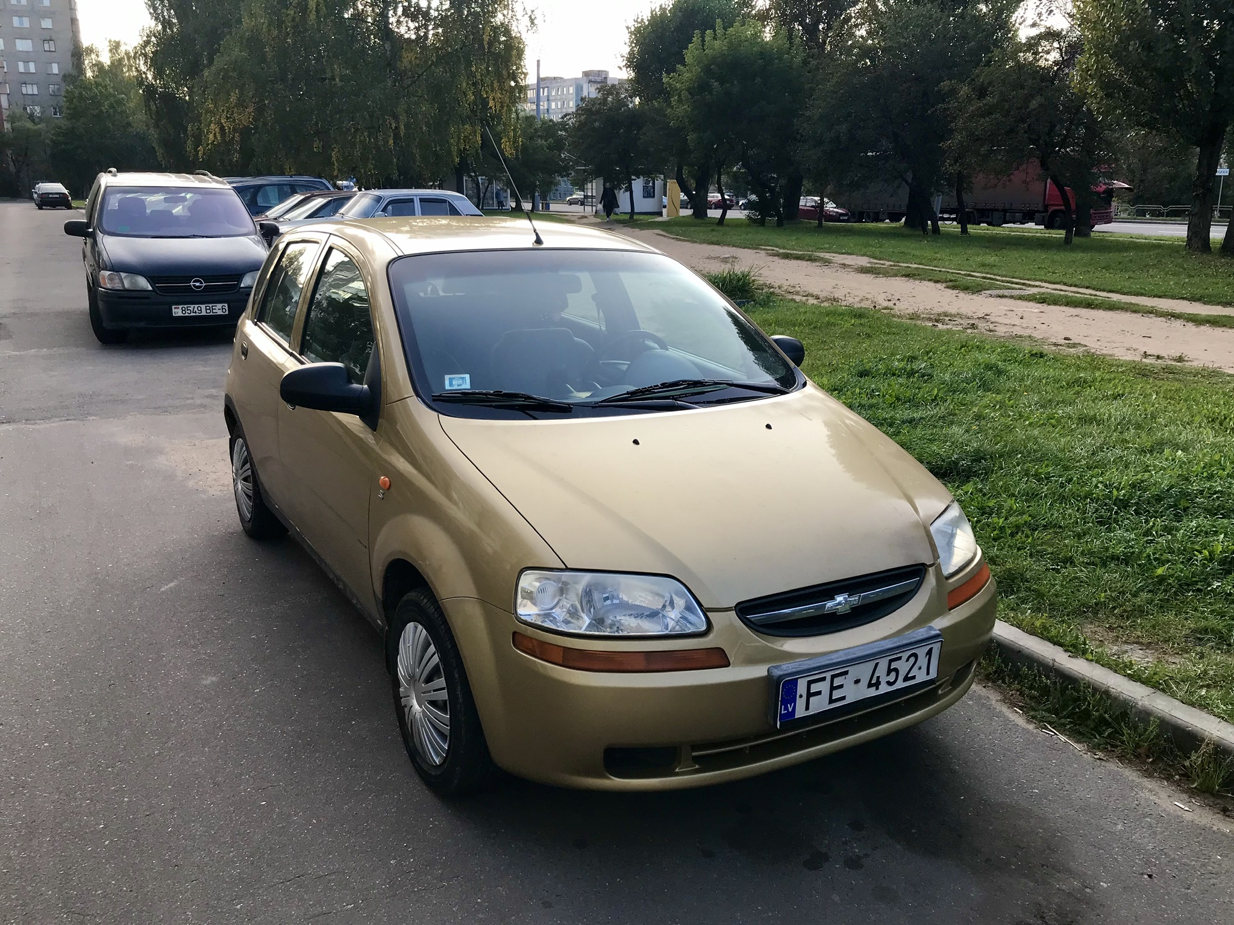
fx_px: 998
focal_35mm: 28
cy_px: 462
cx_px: 617
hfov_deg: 63.4
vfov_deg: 49.7
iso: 20
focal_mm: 3.99
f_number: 1.8
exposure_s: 1/504
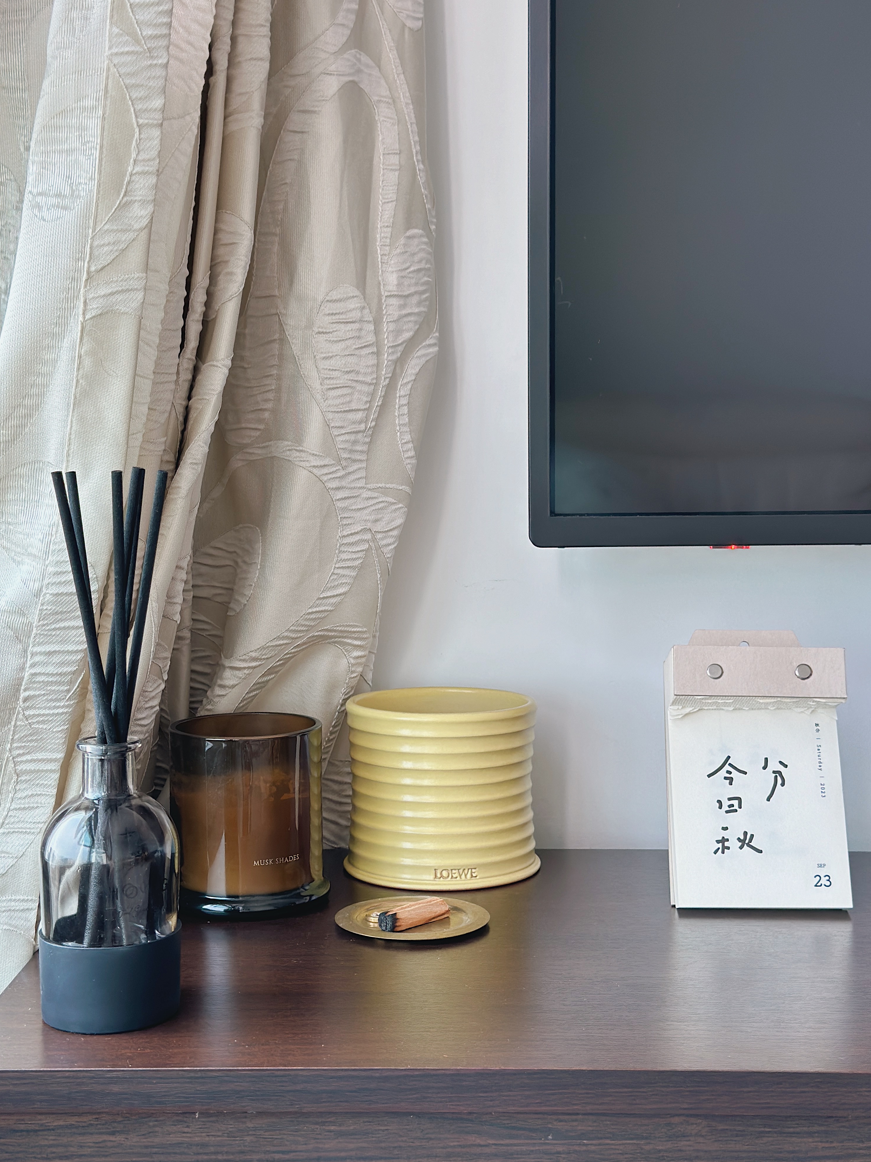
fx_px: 1644
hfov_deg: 29.7
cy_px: 582
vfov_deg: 38.9
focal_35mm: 49
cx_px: 437
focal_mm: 6.86
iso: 80
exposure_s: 1/209
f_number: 1.78
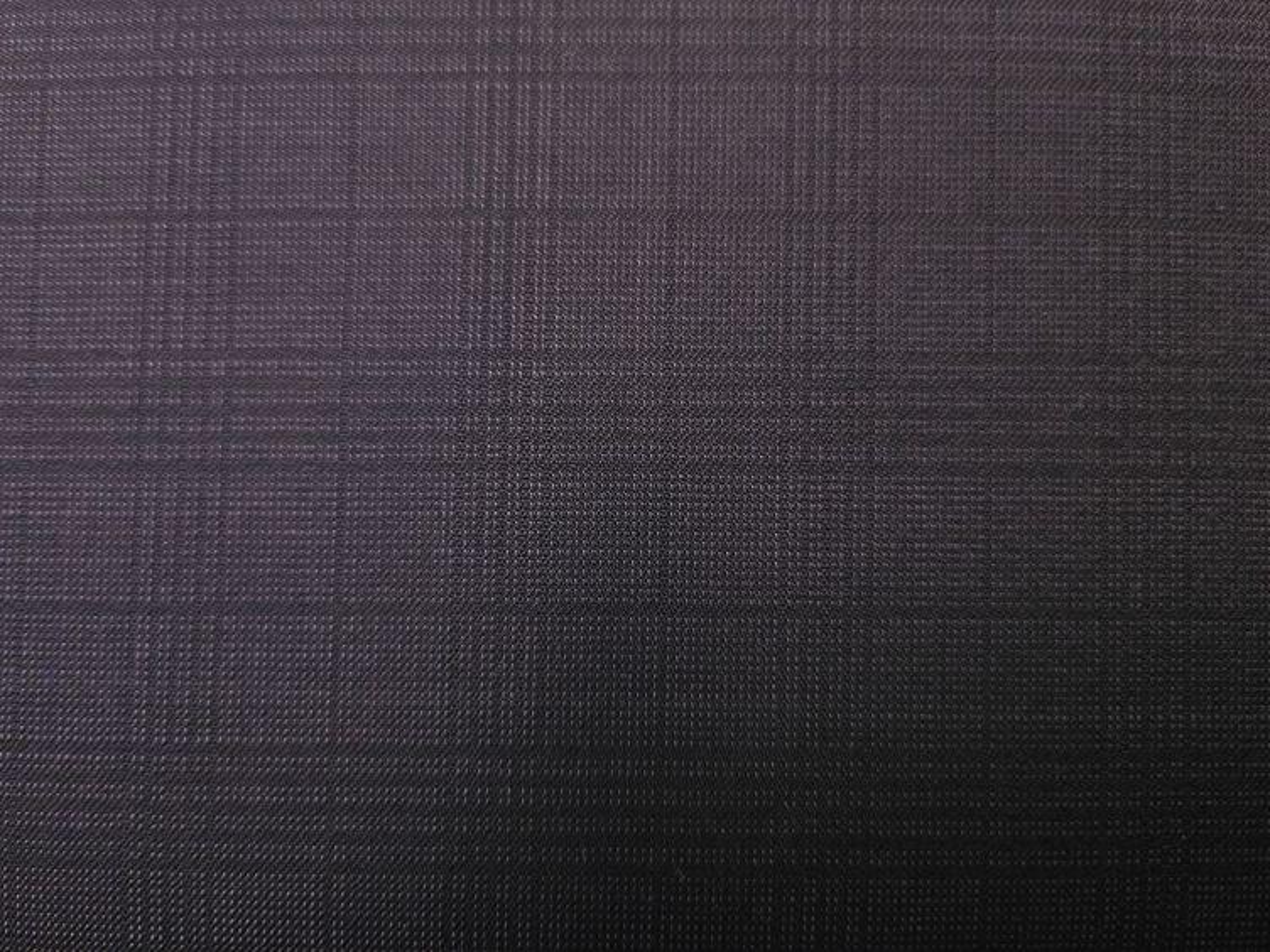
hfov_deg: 71.6
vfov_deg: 56.8
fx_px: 881
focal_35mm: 24
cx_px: 635
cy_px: 476
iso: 200
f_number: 1.8
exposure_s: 1/30
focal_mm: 5
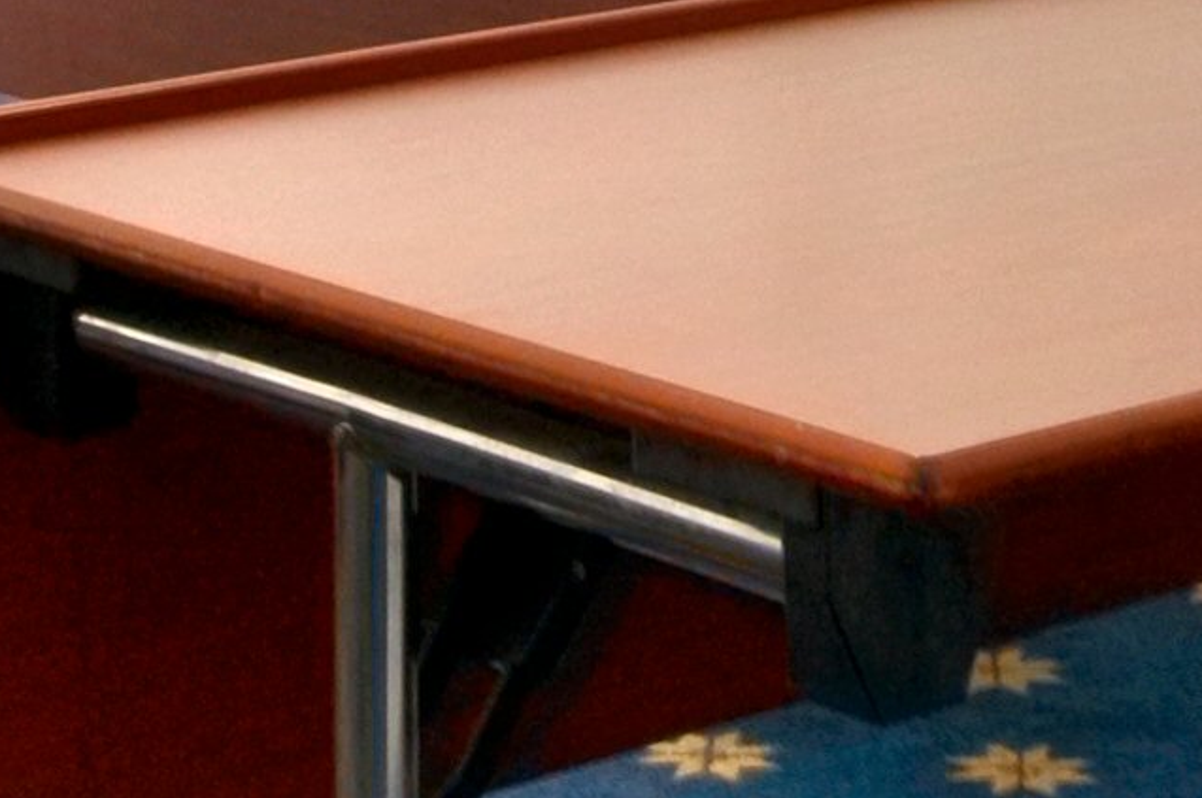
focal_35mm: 131
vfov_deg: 10.1
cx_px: 311
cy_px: -377
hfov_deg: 15.6
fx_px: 4381
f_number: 8
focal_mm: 13
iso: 280
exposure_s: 1/15
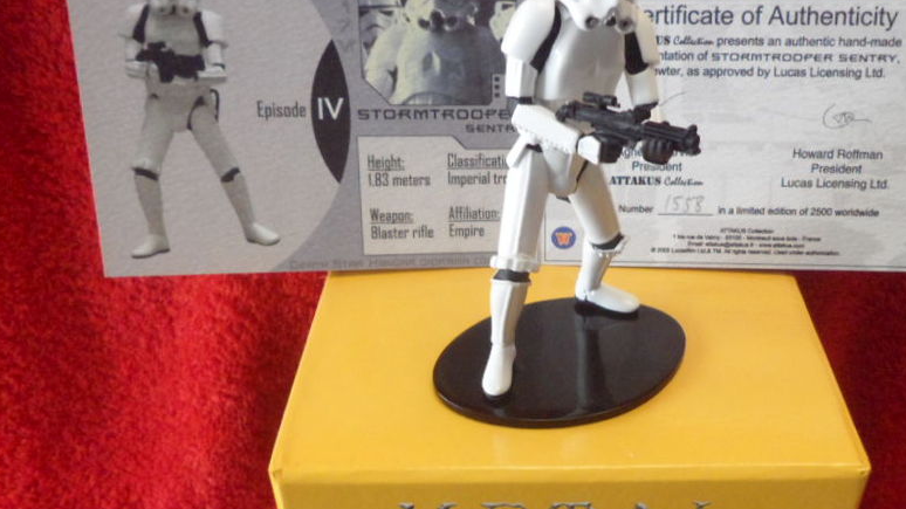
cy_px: 366
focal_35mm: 38
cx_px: 561
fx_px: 913
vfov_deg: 30.8
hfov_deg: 52.3
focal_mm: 4.9
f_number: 3.5
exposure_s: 1/15
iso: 320
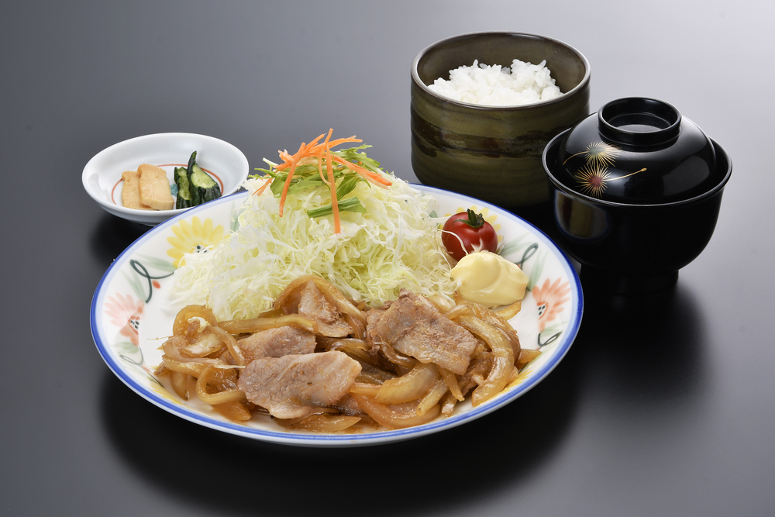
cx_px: 388
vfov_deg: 16.3
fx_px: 1808
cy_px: 258
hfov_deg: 24.2
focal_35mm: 84
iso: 100
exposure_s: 1/180
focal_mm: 56
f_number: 11
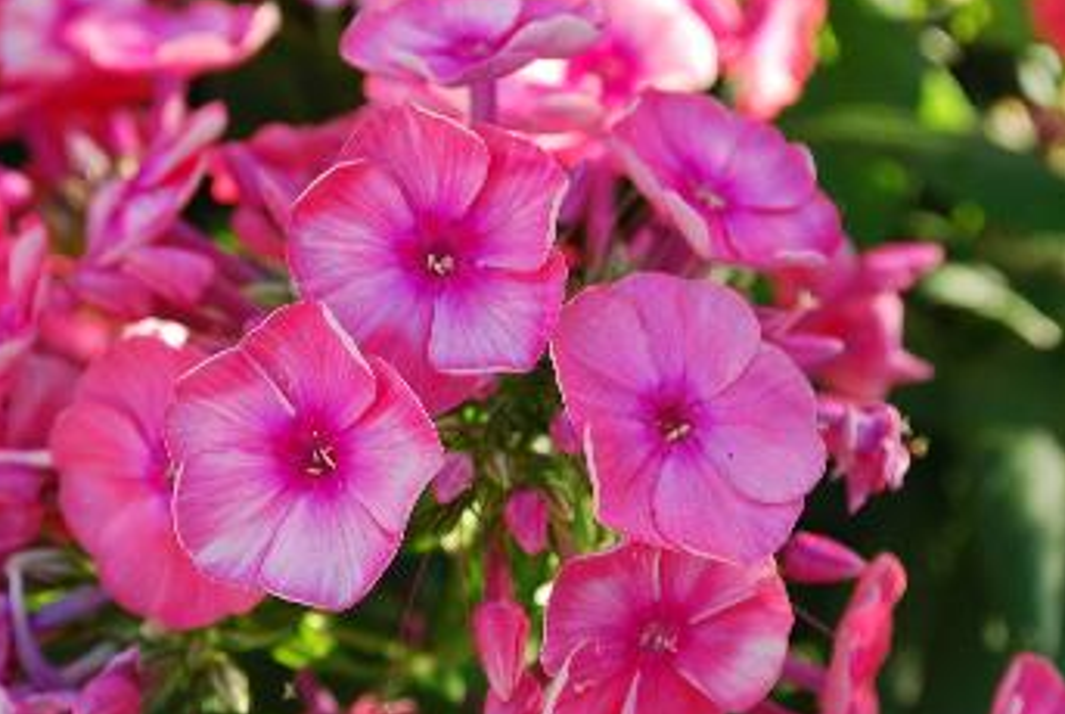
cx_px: 512
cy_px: 373
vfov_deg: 16.3
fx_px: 2489
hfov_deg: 24.1
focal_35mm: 84
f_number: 8
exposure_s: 1/60
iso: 200
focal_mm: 48
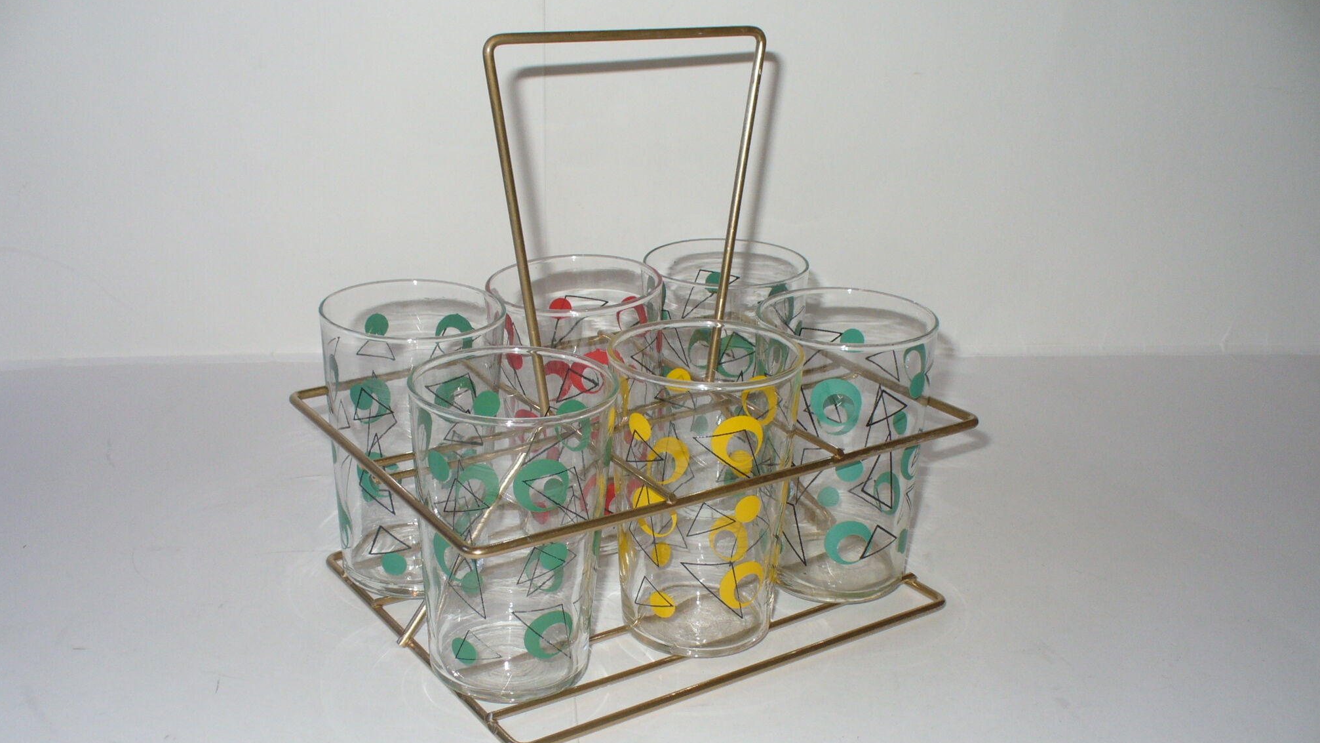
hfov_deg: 49.4
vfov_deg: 29.0
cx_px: 669
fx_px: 1435
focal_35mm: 41
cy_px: 422
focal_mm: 6.1
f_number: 2.8
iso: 100
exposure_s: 1/30
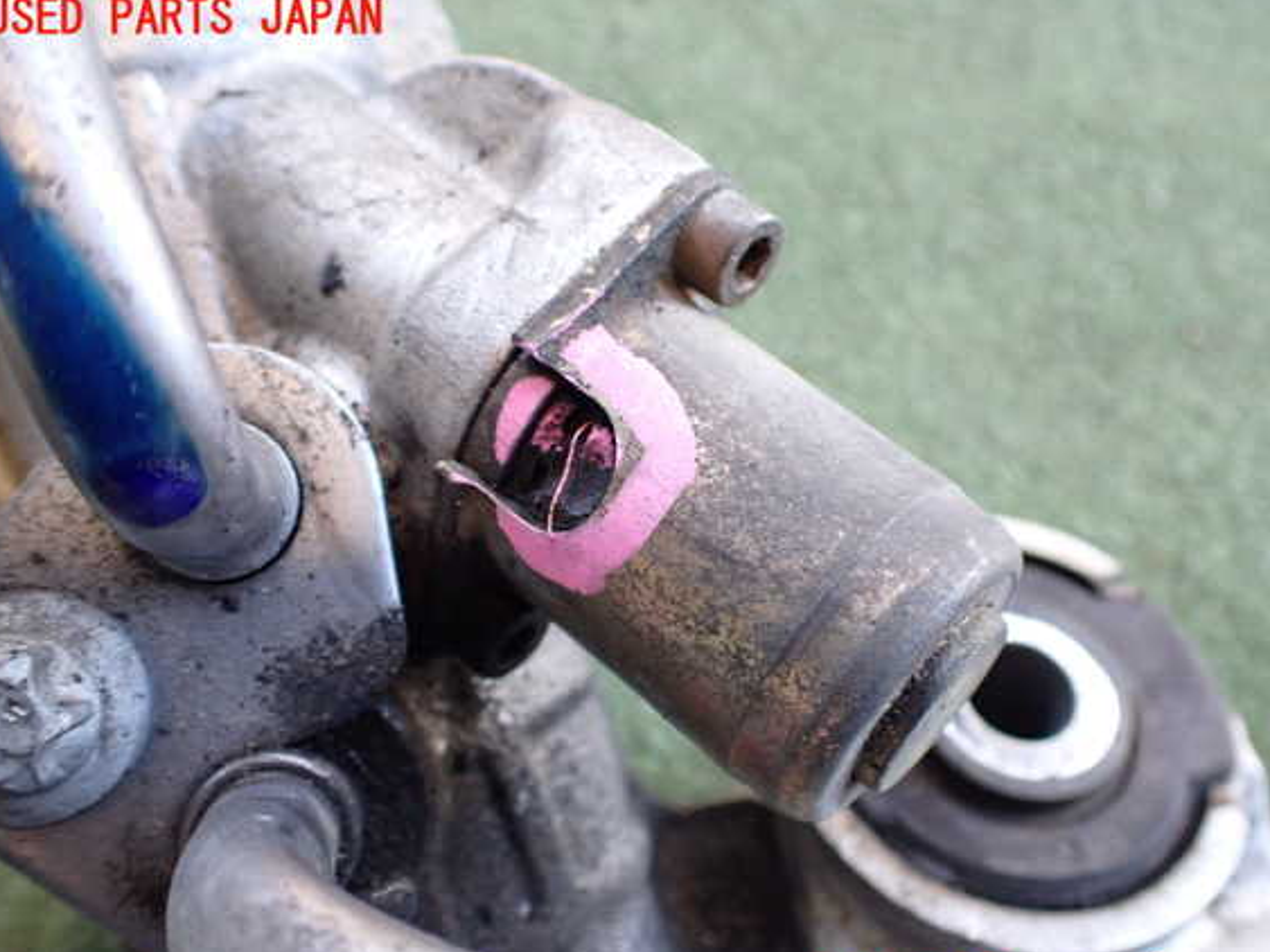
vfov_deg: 44.1
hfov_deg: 56.8
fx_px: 1174
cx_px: 650
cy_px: 499
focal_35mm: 32
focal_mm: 5.4
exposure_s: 1/125
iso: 400
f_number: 2.3
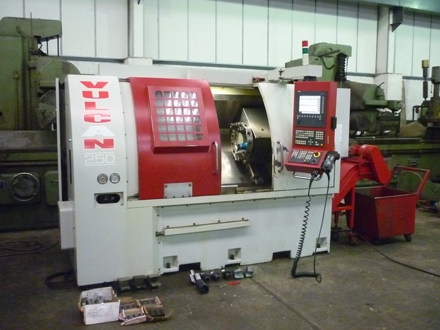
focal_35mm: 33
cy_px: 165
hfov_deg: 55.4
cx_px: 220
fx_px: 419
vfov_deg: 42.9
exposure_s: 1/25
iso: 800
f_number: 2.8
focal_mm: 5.5
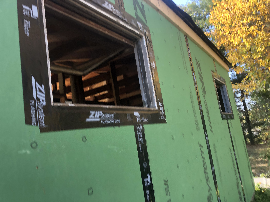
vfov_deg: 49.7
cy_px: 101
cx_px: 135
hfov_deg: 63.4
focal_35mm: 28
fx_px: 218
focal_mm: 3.99
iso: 25
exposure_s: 1/120
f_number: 1.8
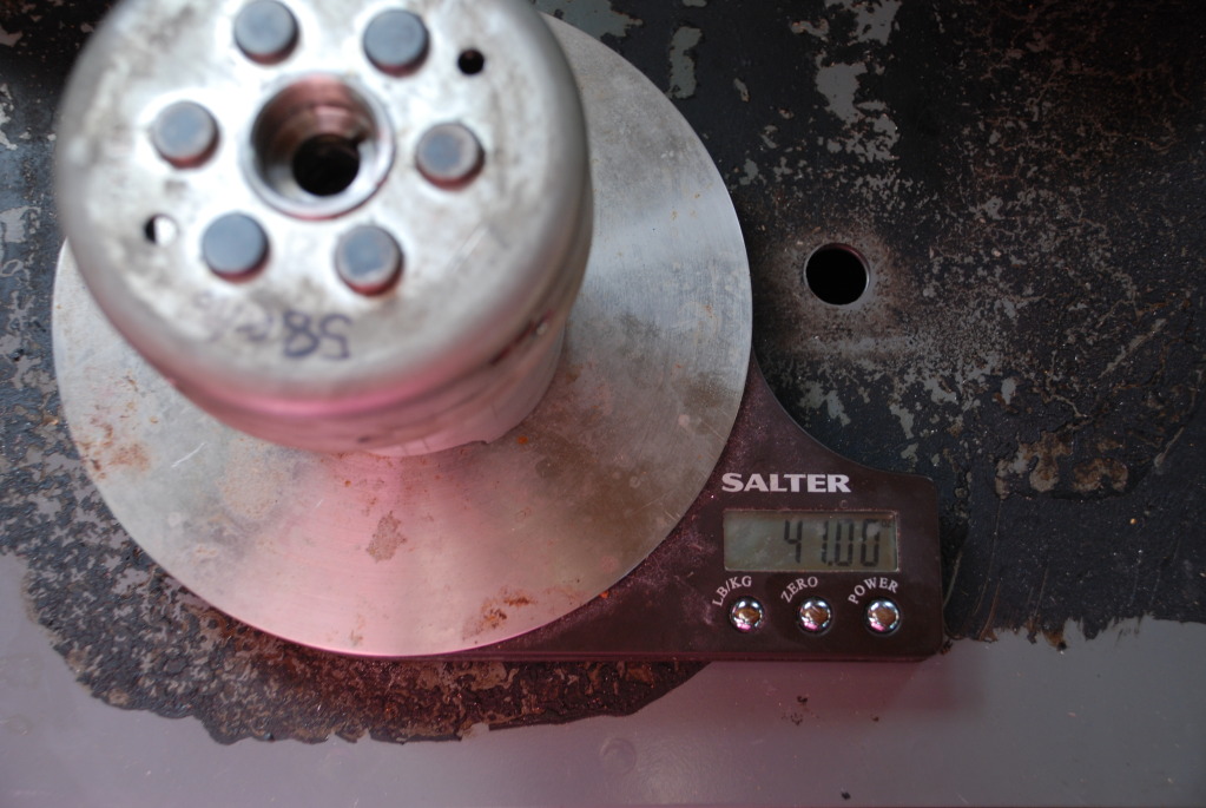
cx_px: 603
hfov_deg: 35.0
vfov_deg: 23.8
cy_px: 404
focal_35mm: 57
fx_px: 1912
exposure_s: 1/30
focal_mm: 38
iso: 280
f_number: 4.5
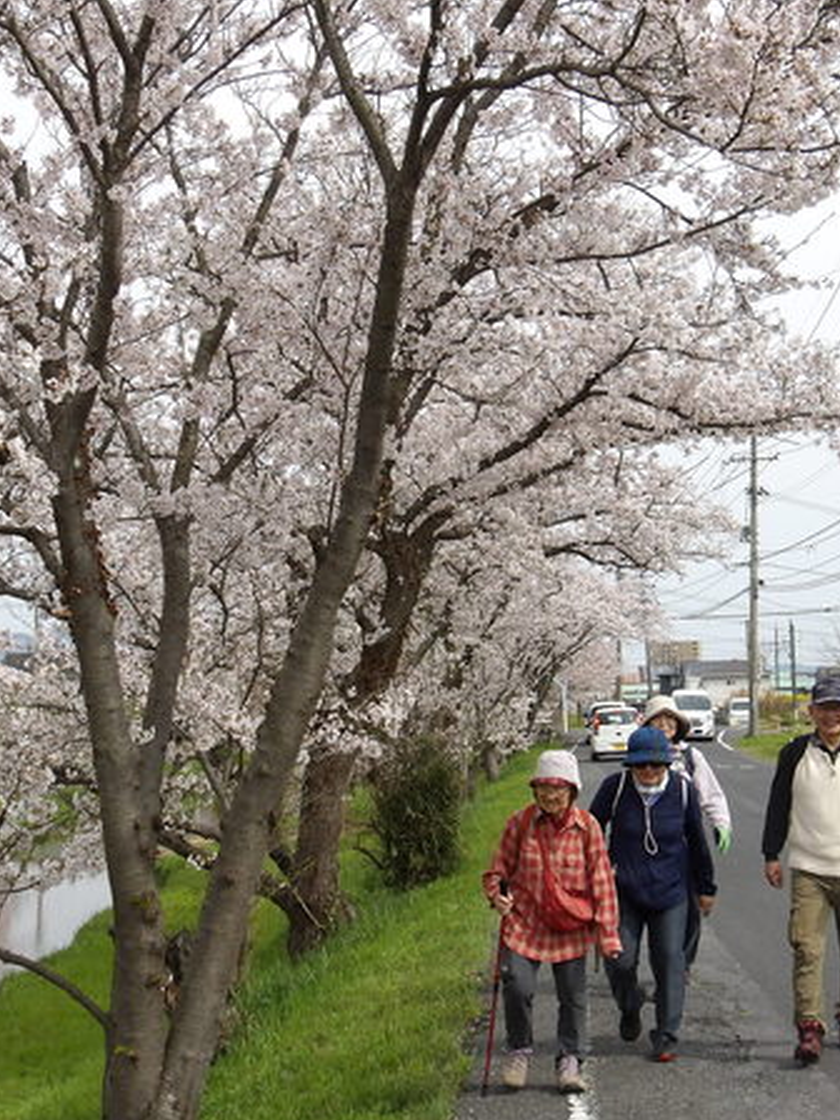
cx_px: 500
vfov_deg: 32.2
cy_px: 570
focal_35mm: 60
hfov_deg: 24.4
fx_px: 1941
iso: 100
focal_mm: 7.6
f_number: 3.7
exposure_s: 1/704
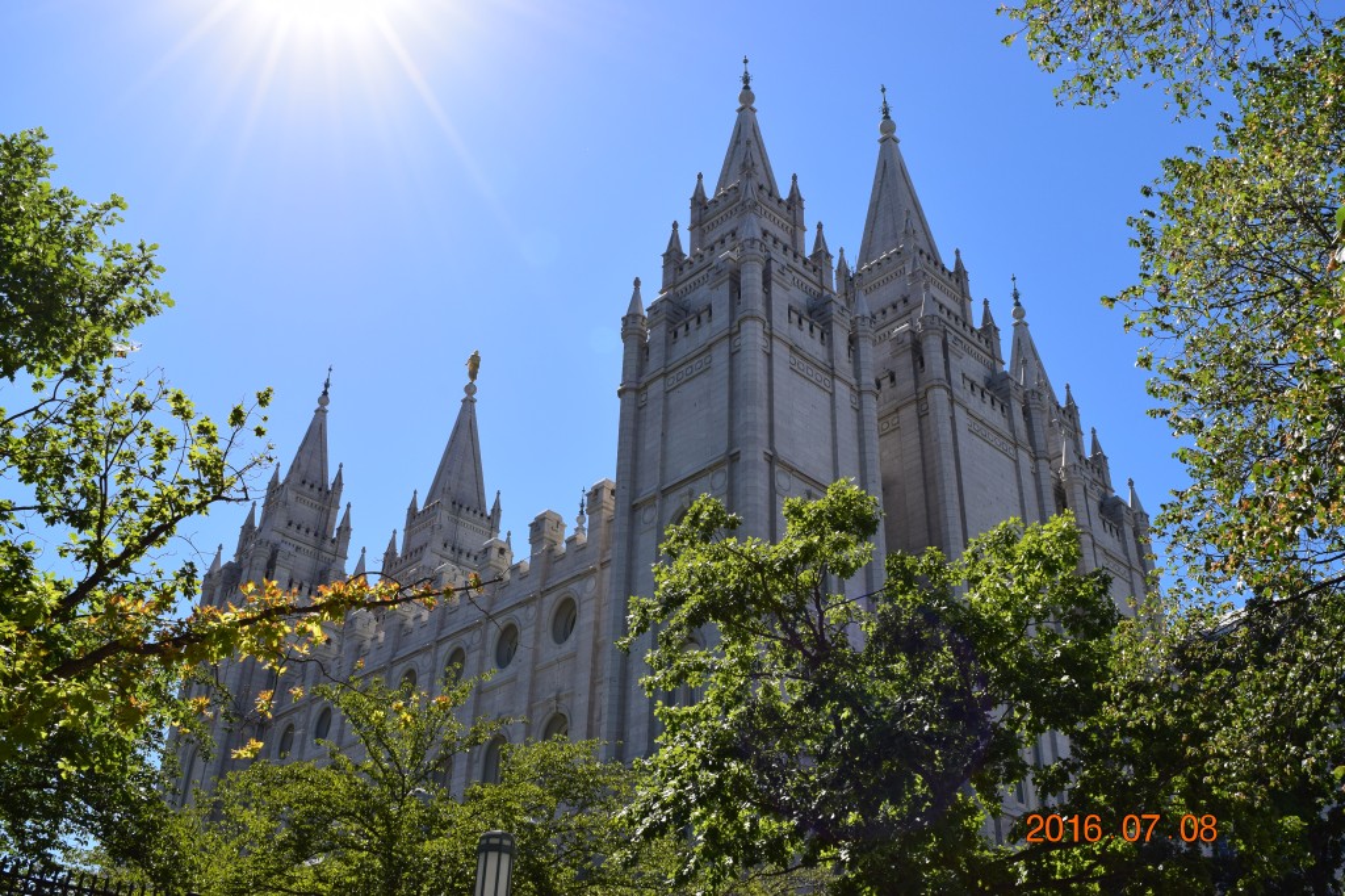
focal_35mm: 33
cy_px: 448
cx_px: 672
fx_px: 1232
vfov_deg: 39.9
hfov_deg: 57.2
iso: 400
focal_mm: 22
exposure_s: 1/500
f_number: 11
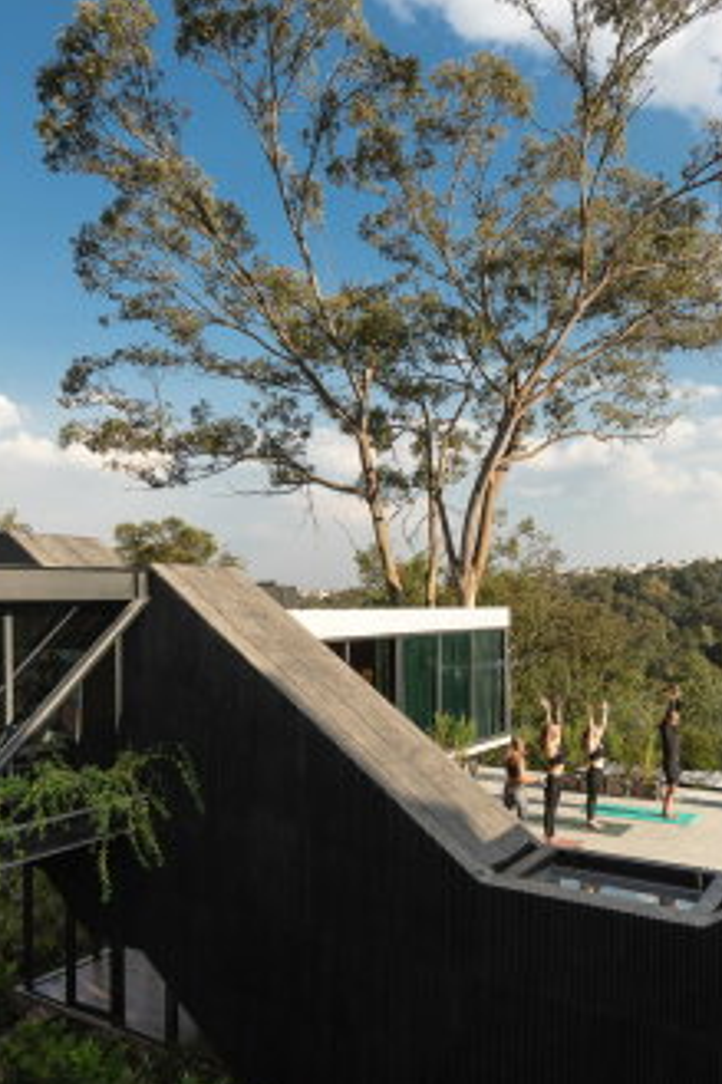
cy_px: 606
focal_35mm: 26
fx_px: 783
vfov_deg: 69.2
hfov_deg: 48.6
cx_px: 488
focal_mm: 19
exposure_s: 1/100
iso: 50
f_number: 8
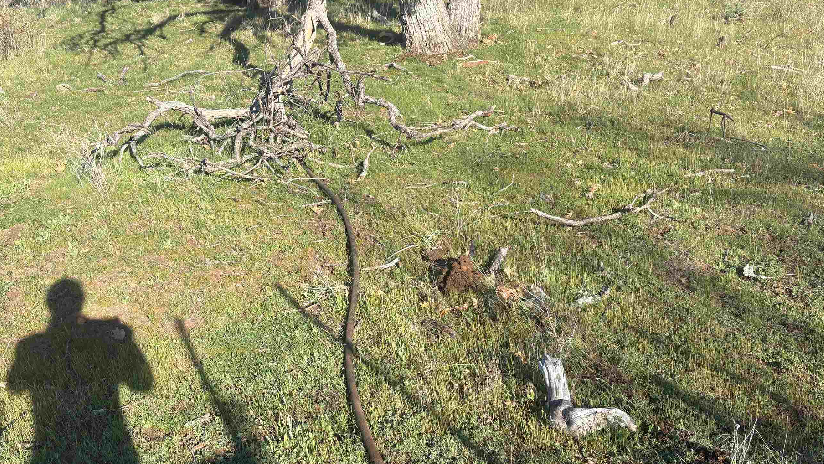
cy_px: 297
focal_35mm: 34
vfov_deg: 34.4
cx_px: 380
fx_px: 743
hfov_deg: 58.0
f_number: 1.6
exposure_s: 1/1484
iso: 50
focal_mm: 5.96
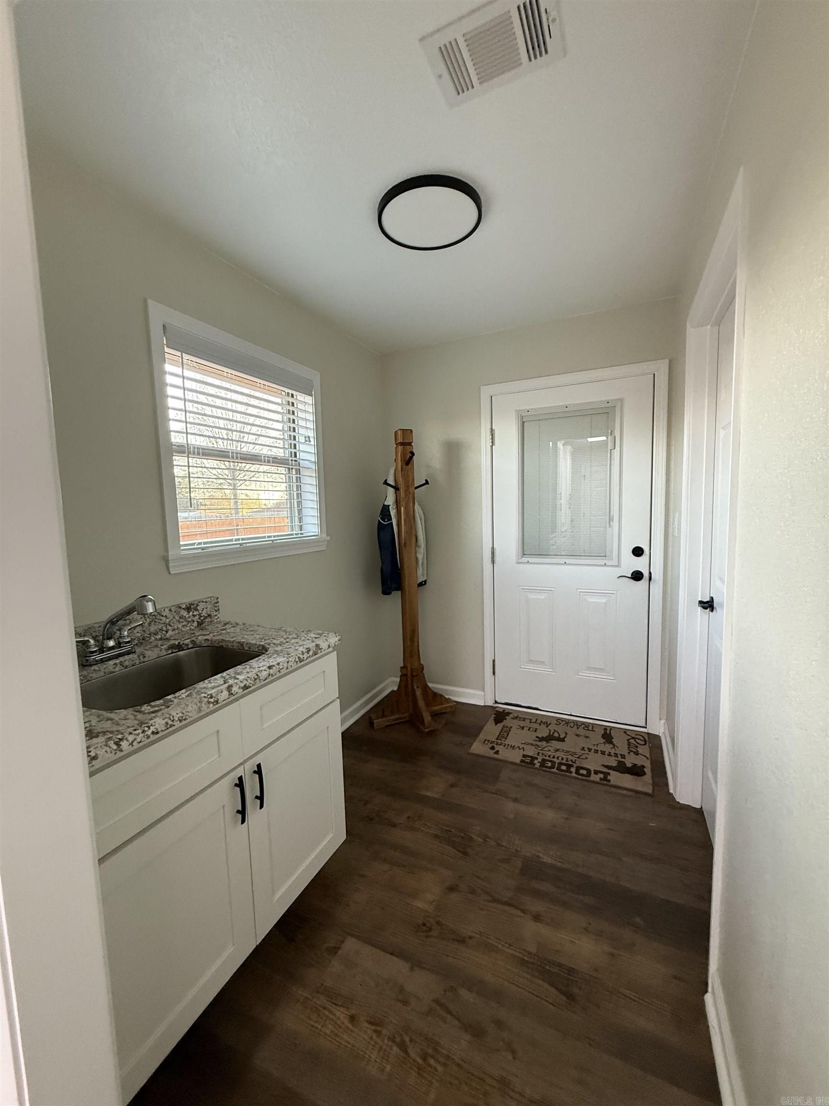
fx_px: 447
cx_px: 414
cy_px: 553
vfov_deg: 102.1
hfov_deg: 85.7
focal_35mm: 14
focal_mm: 2.22
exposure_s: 1/66
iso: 400
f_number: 2.2
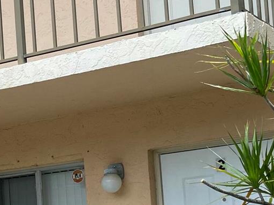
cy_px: 212
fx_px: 823
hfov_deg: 18.5
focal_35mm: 104
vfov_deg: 14.0
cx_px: 13
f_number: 1.8
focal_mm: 4.25
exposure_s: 1/1072
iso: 32
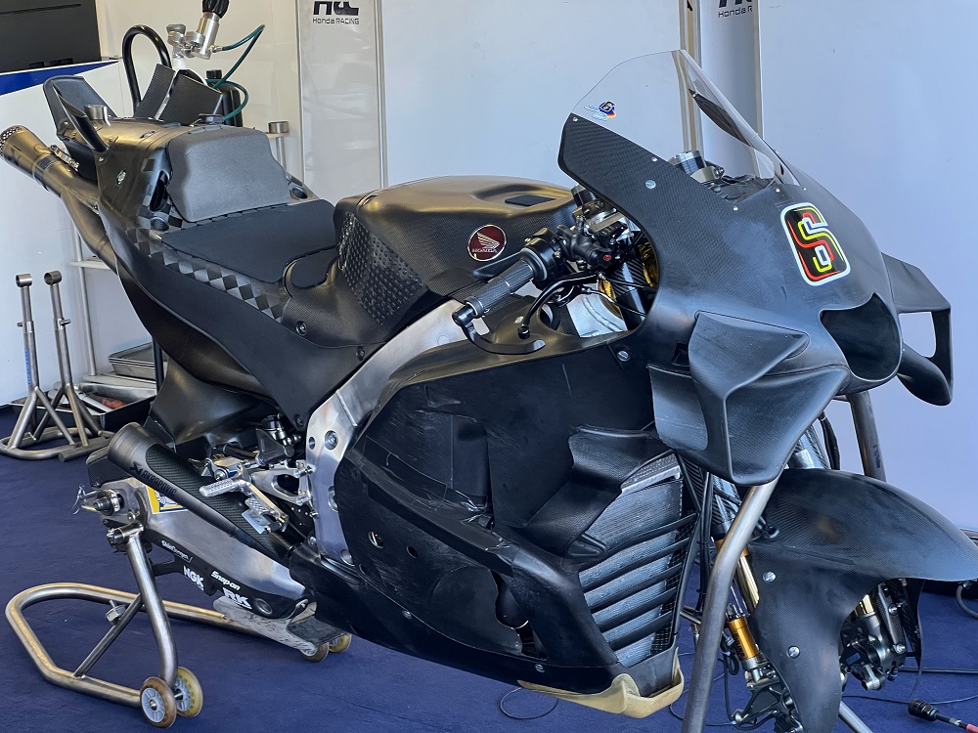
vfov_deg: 19.1
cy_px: 366
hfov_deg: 25.3
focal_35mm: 77
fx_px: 2175
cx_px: 489
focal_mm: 9
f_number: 2.8
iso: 160
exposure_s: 1/100
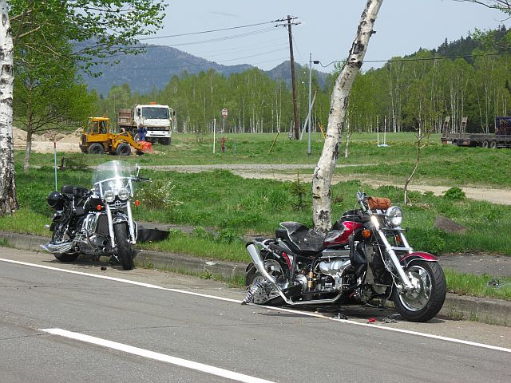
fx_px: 1727
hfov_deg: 16.8
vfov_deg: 12.7
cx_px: 256
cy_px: 192
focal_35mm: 117
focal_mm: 30.1
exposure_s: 1/125
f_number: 10
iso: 80
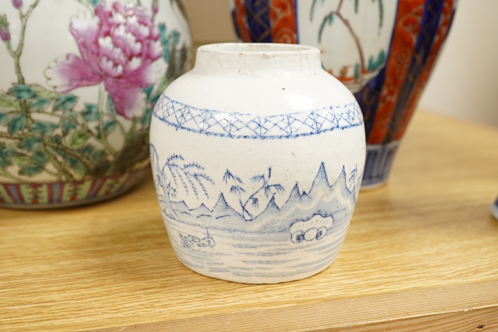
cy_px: 166
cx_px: 249
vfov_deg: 29.9
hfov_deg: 43.6
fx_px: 622
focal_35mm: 45
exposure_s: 1/125
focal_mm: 30
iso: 2000
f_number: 5.6
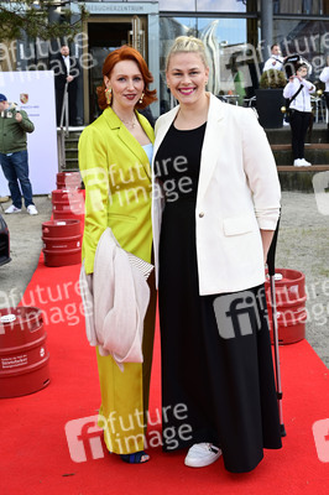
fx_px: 604
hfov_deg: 30.5
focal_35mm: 44
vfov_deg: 44.5
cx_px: 164
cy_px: 248
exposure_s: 1/200
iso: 320
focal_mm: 44
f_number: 7.1
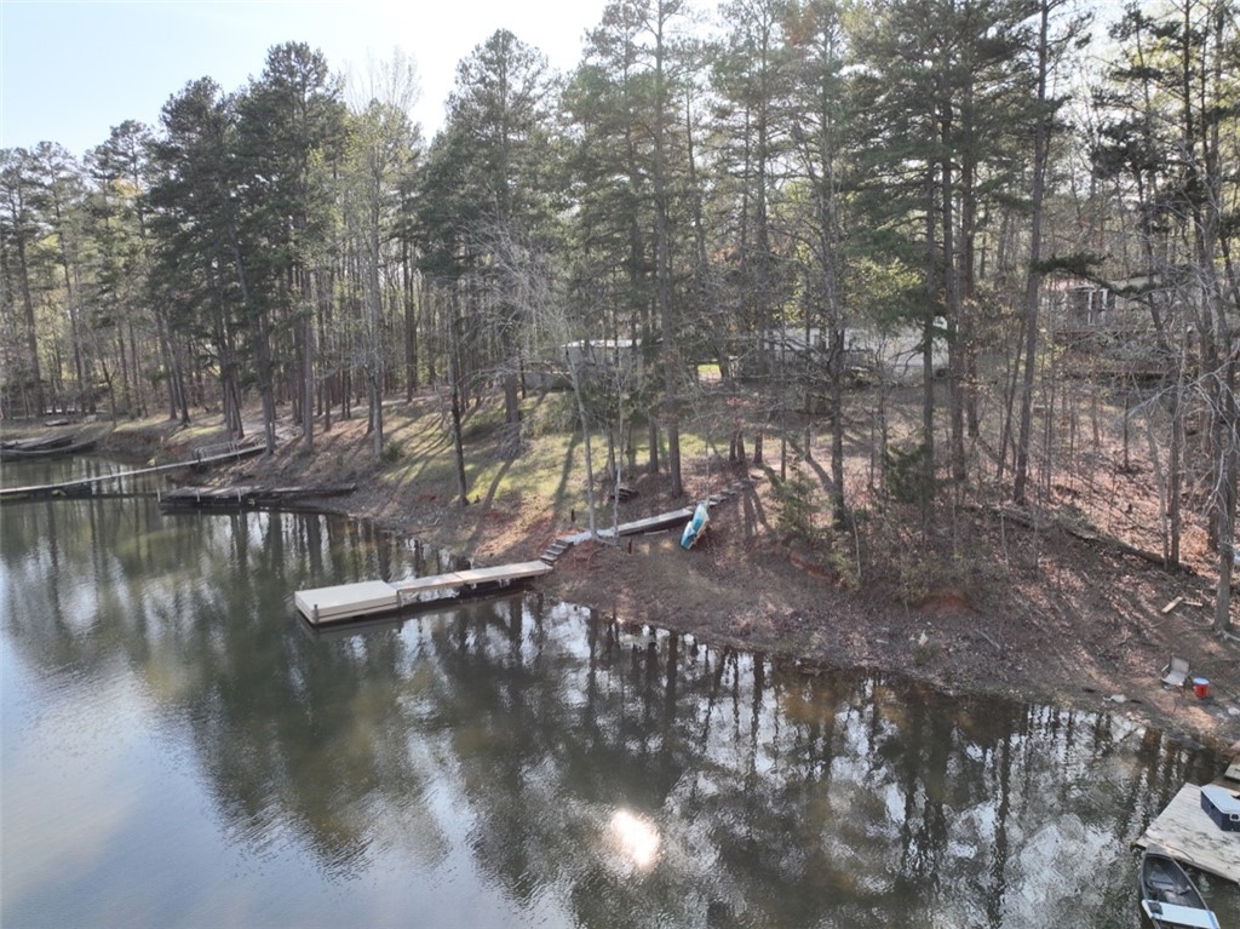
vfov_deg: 56.8
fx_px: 859
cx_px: 620
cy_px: 464
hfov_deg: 71.6
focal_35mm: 24
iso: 420
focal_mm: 12.29
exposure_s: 1/200
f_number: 2.8
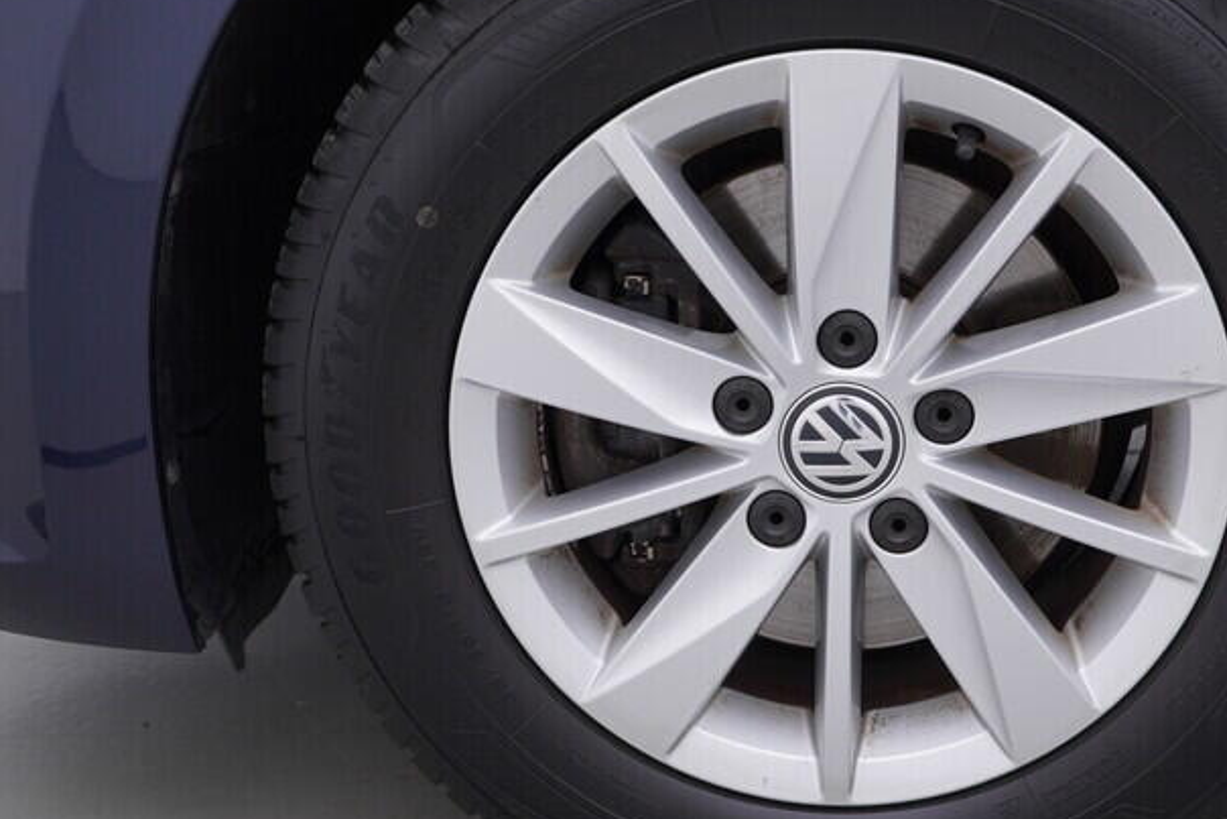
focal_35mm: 61
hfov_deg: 32.6
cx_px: 809
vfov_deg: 22.3
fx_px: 2079
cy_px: 452
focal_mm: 24
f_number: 4
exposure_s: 1/80
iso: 125
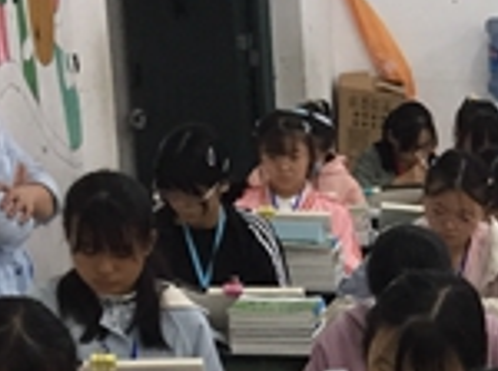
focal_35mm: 124
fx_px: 1781
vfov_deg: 11.3
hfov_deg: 14.2
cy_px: 606
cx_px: 870
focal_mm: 4.15
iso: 160
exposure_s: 1/33
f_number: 2.2
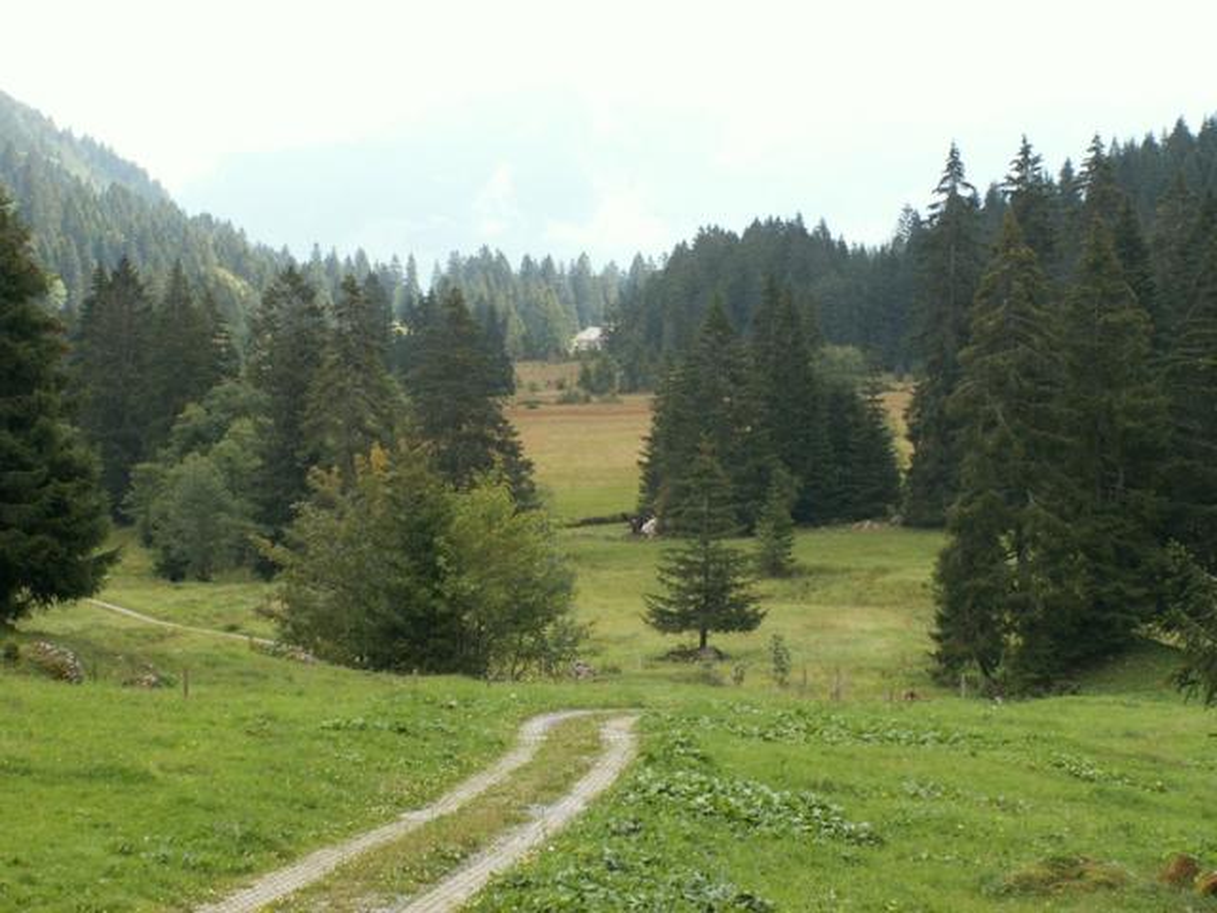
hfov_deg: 22.8
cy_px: 456
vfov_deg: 17.2
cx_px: 608
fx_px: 3024
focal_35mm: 86
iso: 50
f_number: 7.1
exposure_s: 1/50
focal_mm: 14.42
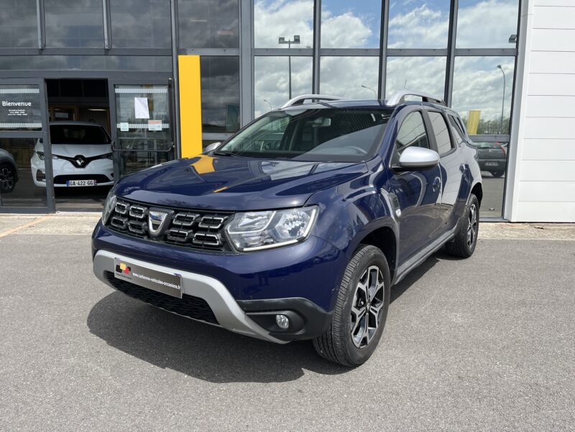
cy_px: 216
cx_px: 288
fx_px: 432
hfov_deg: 67.3
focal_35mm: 26
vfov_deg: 53.1
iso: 50
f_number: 1.6
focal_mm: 5.1
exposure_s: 1/2358
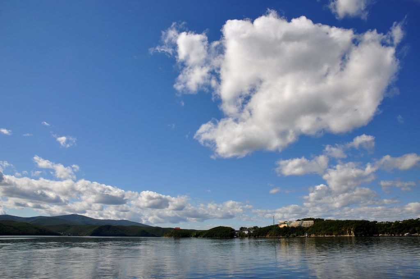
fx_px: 280
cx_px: 210
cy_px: 140
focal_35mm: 24
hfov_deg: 73.8
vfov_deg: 53.0
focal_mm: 16
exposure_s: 1/160
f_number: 16
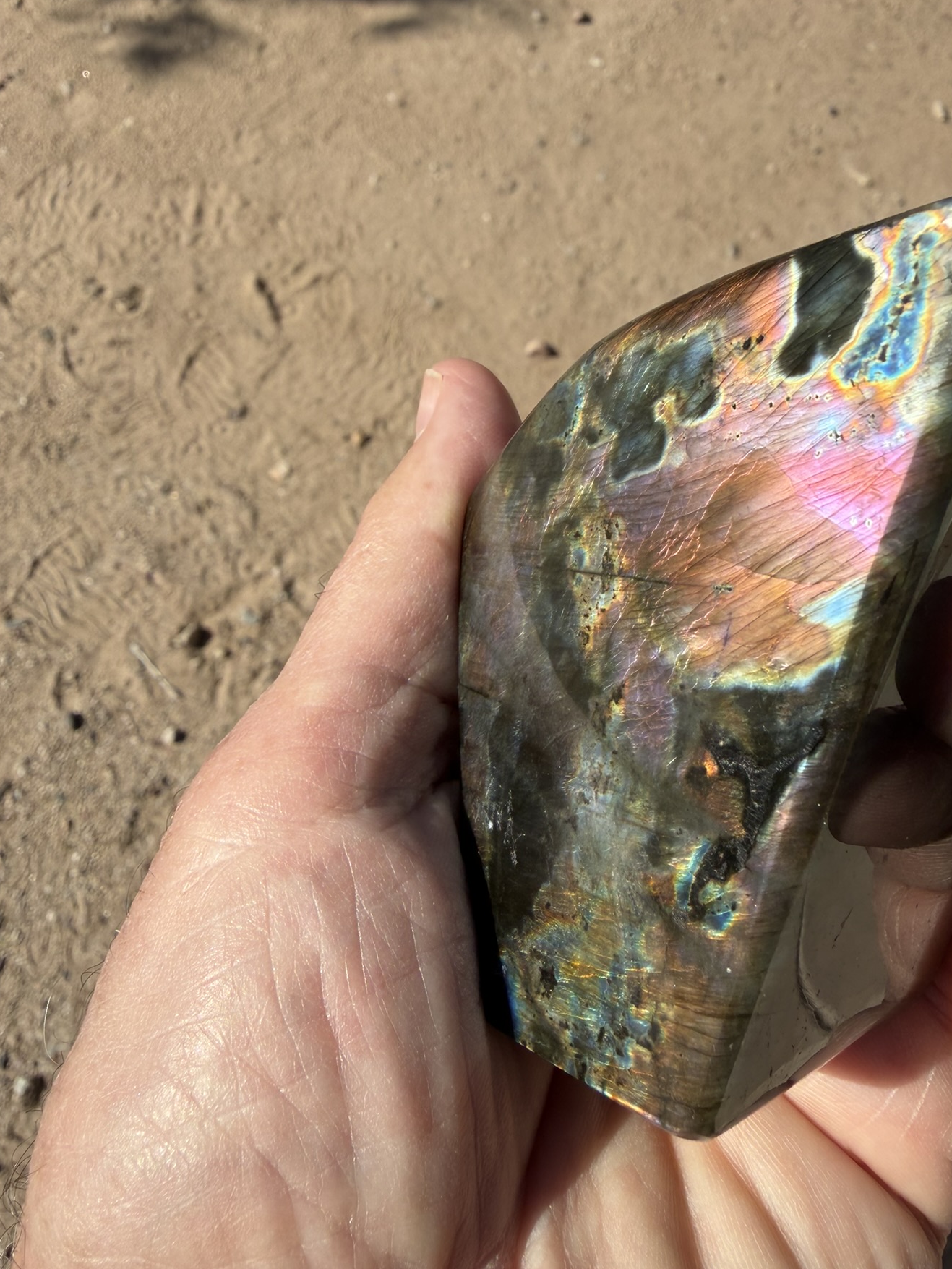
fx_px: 1026
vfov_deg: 63.2
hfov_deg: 49.7
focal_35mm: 28
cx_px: 514
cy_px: 557
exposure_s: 1/1093
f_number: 2.2
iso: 16
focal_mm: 2.22
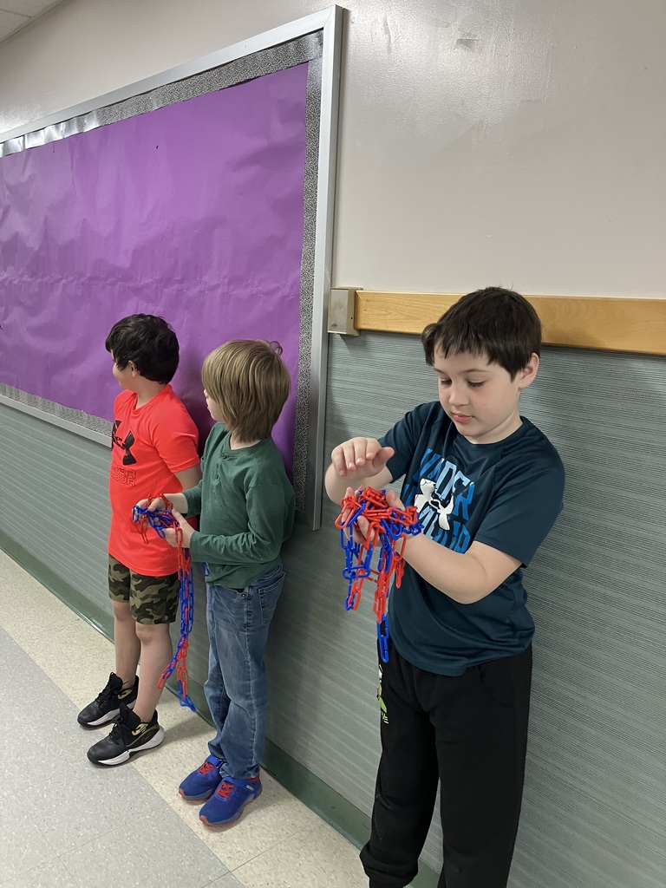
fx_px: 718
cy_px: 444
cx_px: 333
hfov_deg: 49.7
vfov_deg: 63.4
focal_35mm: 28
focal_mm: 3.99
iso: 125
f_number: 1.8
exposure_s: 1/60
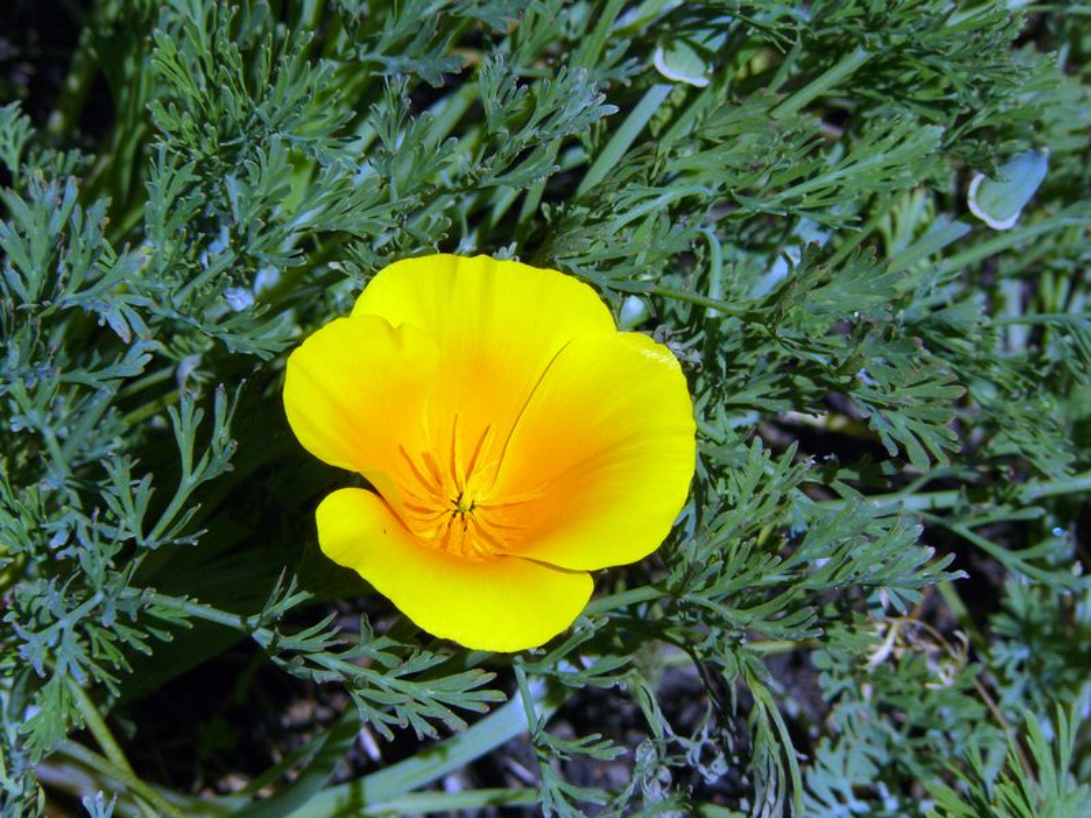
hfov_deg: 4.6
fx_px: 13615
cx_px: 546
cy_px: 409
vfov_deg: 3.4
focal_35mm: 432
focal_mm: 72
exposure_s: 1/500
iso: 100
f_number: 7.1
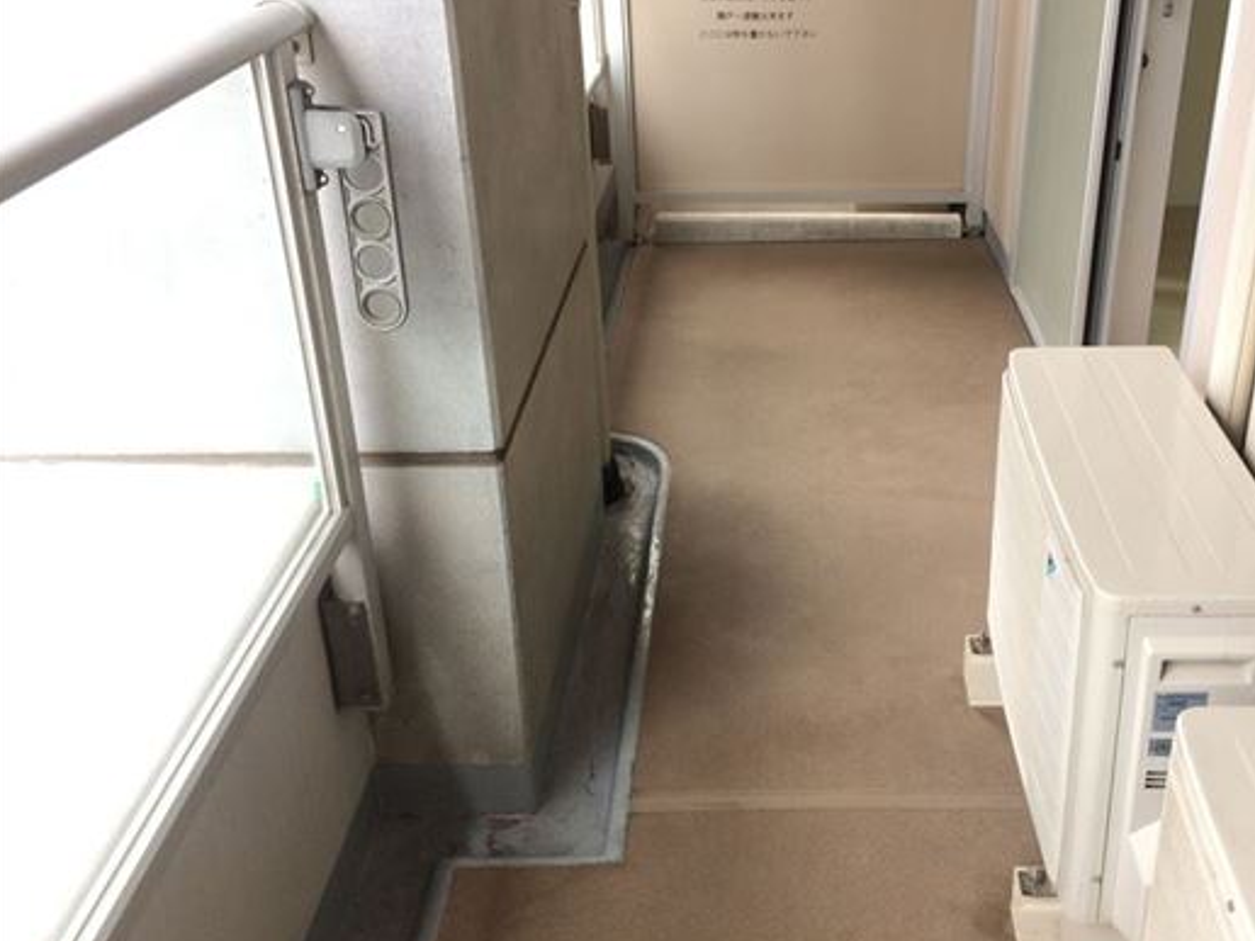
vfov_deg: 39.6
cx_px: 769
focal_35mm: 36
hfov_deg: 50.9
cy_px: 423
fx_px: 1305
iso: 40
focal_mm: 4.15
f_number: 2.2
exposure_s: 1/100
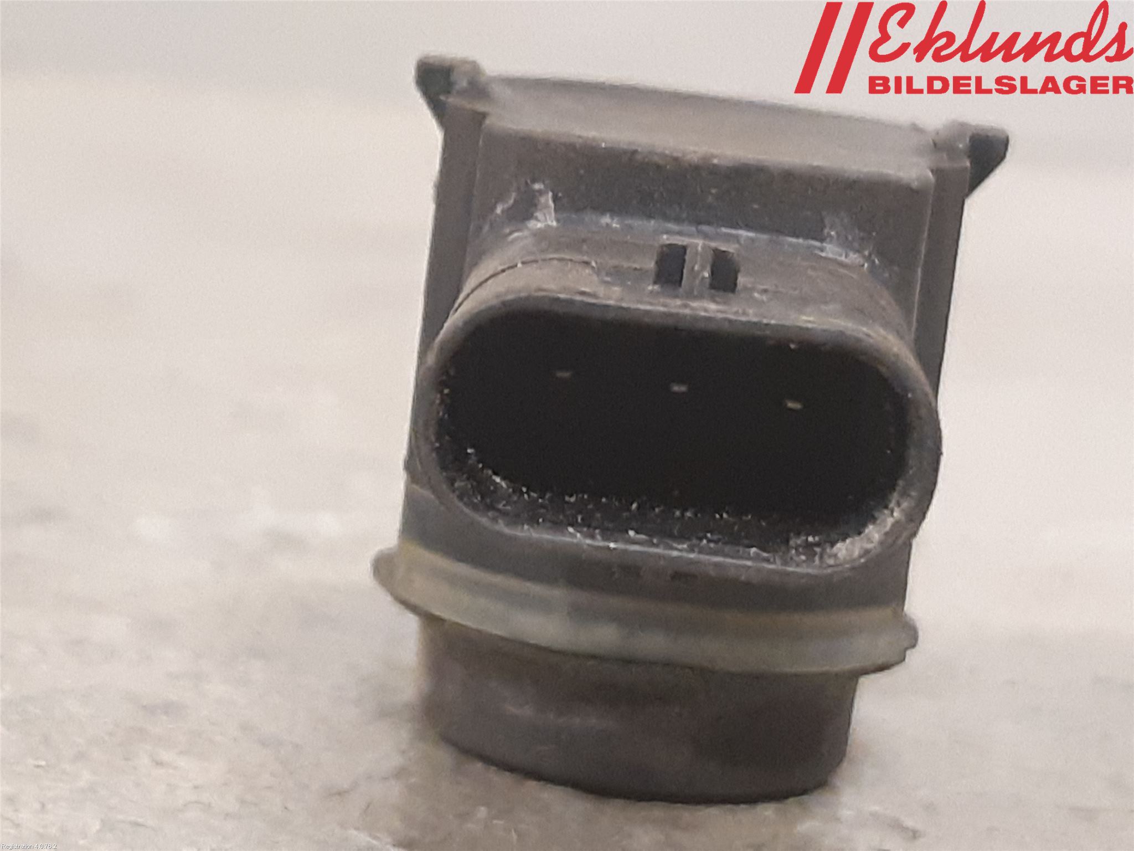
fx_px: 852
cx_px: 567
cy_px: 426
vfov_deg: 53.1
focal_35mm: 26
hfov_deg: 67.3
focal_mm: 3.93
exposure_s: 1/33
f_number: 1.7
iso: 250
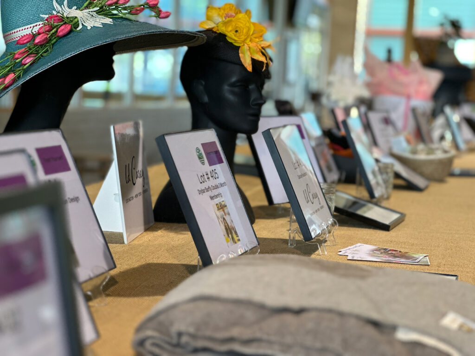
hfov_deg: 25.3
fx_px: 1057
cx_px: 238
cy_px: 178
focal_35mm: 77
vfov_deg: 19.1
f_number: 2.8
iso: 125
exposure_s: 1/60
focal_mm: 9
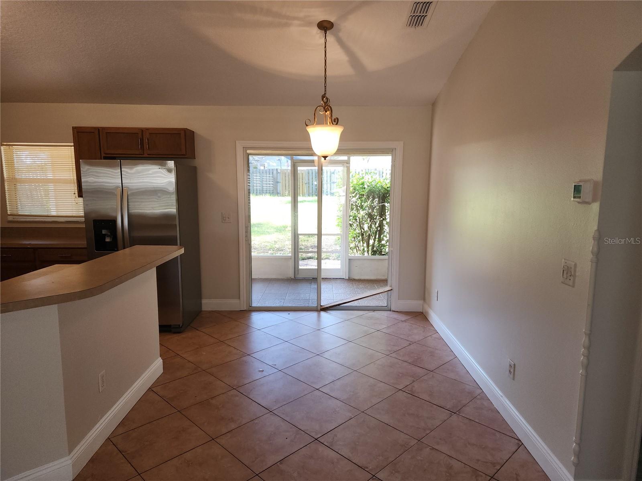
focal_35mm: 23
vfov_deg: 58.9
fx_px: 427
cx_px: 321
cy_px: 240
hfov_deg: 73.9
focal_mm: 6.4
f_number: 1.8
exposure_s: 1/60
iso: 64
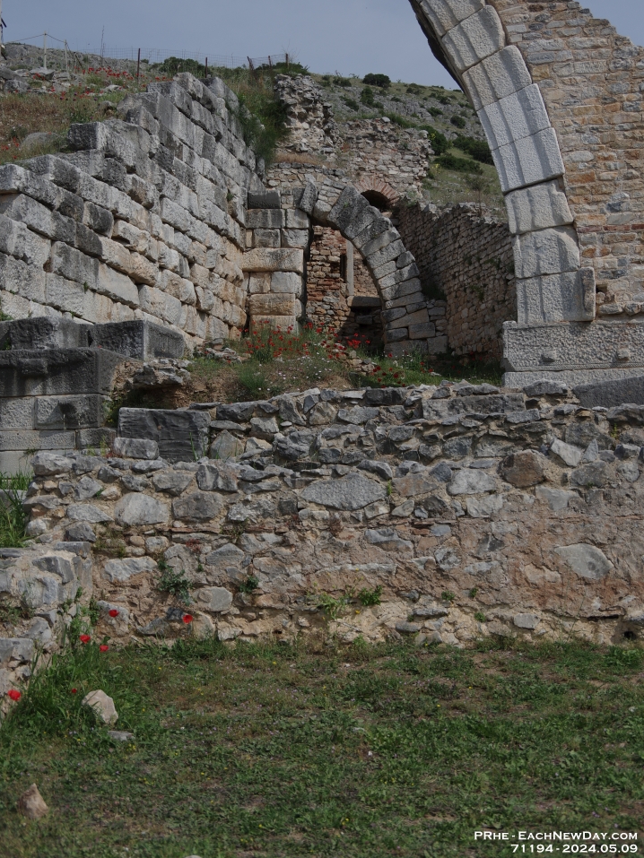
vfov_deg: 38.1
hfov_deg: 29.1
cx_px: 322
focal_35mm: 50
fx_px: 1240
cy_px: 374
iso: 100
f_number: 7.1
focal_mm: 31
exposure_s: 1/1000
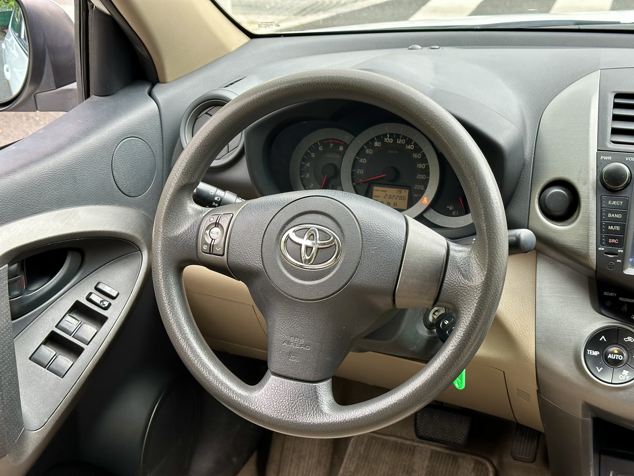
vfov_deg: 30.3
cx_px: 317
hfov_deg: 39.7
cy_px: 238
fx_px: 879
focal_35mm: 48
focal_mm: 6.86
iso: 80
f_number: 1.78
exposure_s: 1/95
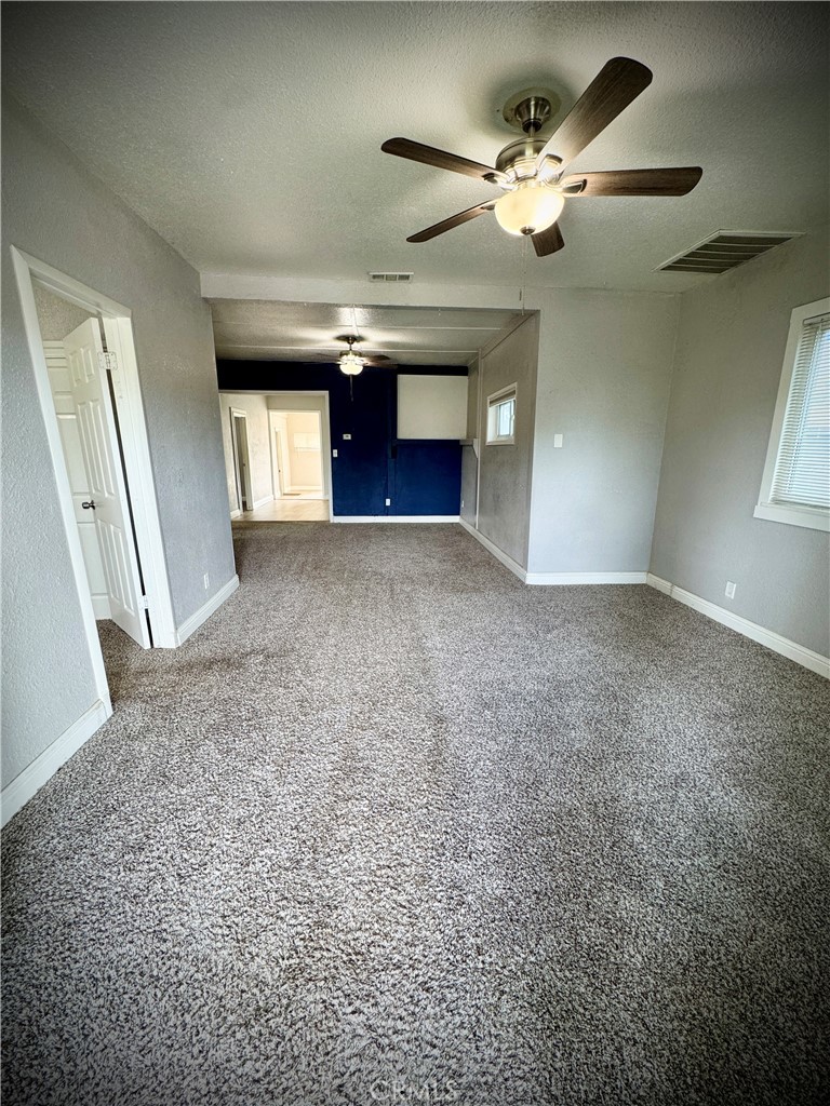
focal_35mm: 14
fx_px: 448
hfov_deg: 85.7
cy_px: 553
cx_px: 415
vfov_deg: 102.1
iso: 160
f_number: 2.2
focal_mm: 2.22
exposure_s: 1/60
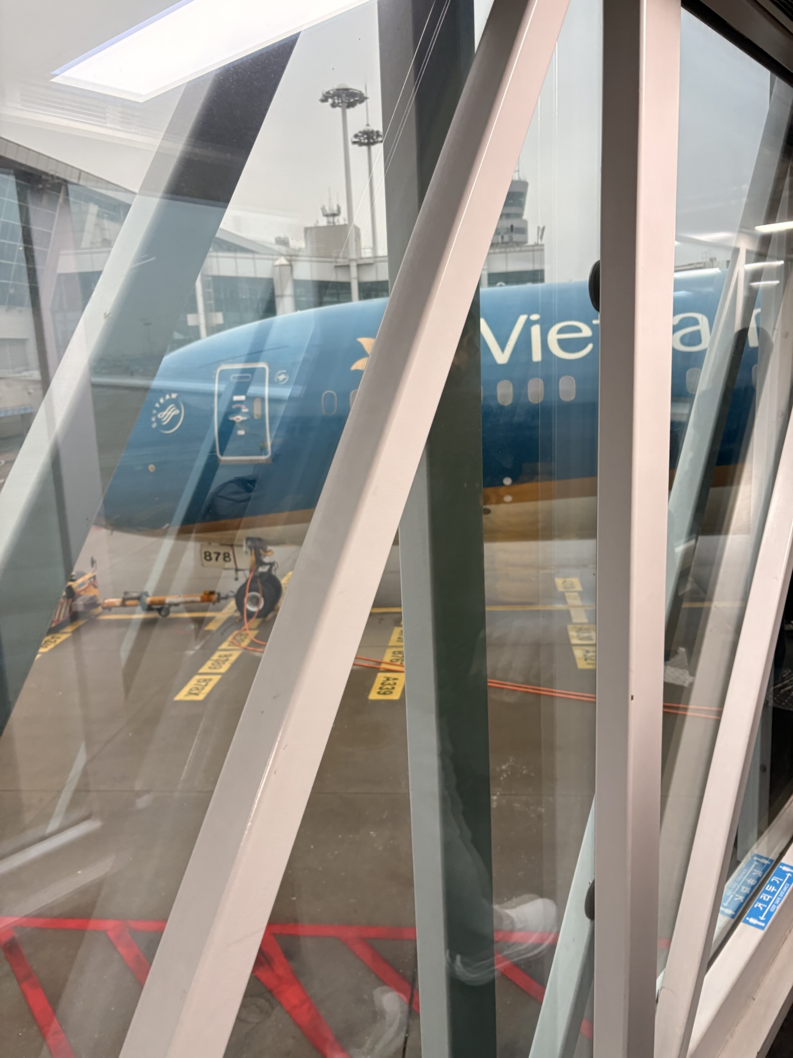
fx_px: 794
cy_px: 529
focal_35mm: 26
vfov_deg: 67.3
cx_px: 396
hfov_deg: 53.1
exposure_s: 1/121
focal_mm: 5.96
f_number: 1.6
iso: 125
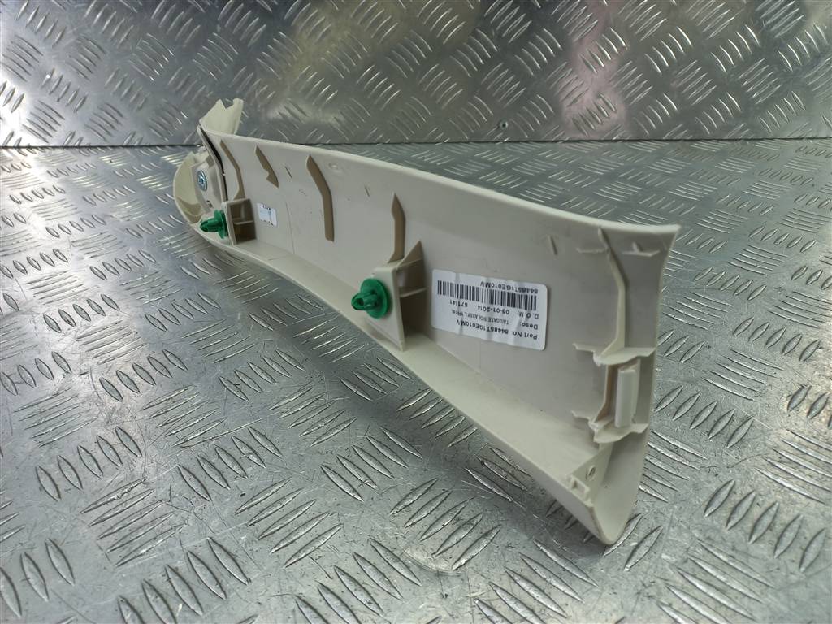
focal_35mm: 25
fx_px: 601
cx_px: 416
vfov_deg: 54.9
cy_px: 312
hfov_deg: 69.4
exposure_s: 1/50
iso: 50
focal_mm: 4.6
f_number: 1.8
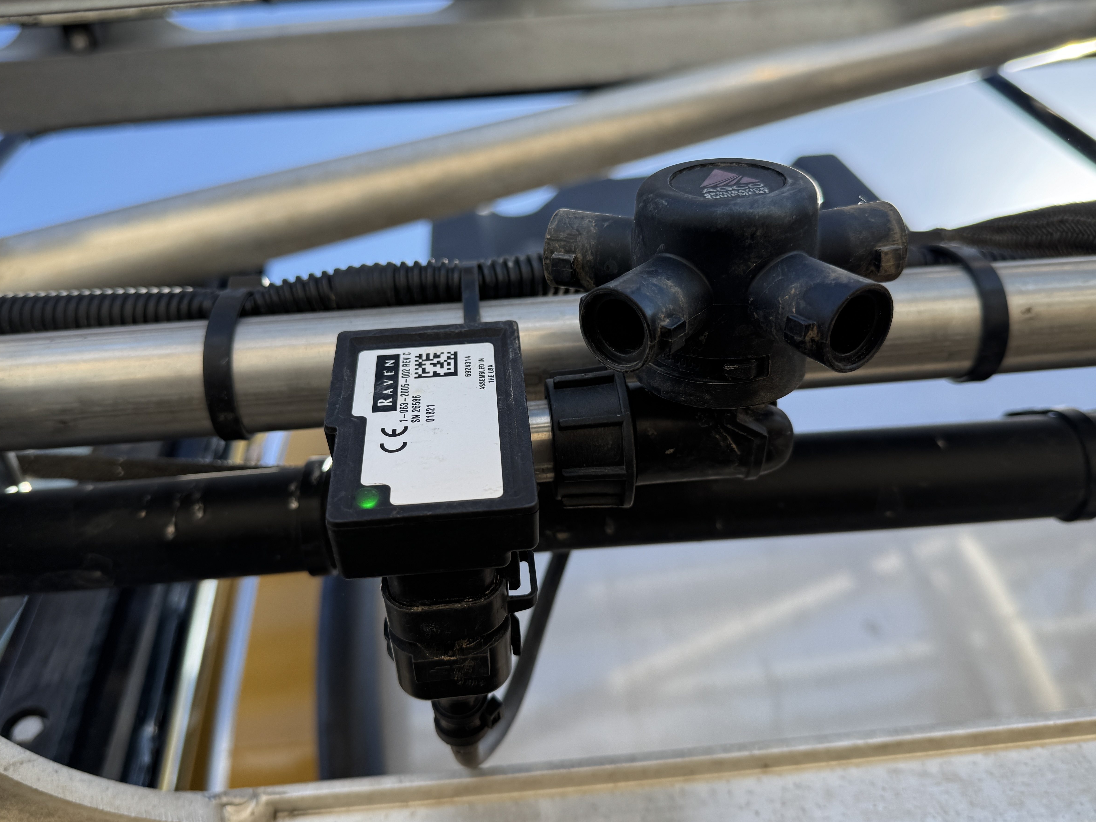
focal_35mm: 29
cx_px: 526
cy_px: 384
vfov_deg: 48.2
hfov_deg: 61.6
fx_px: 918
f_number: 1.78
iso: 80
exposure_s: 1/1285
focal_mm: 6.76
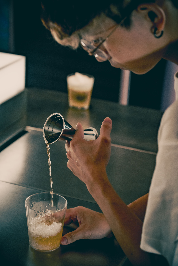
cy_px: 133
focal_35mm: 83
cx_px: 89
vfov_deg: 24.5
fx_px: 616
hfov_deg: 16.5
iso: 250
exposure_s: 1/125
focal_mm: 55
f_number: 3.6
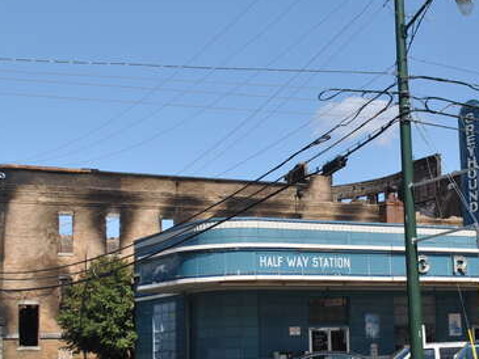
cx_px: 352
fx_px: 1052
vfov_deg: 19.4
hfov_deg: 25.4
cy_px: 207
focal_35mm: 76
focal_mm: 24
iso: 100
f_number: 7.1
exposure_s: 1/200
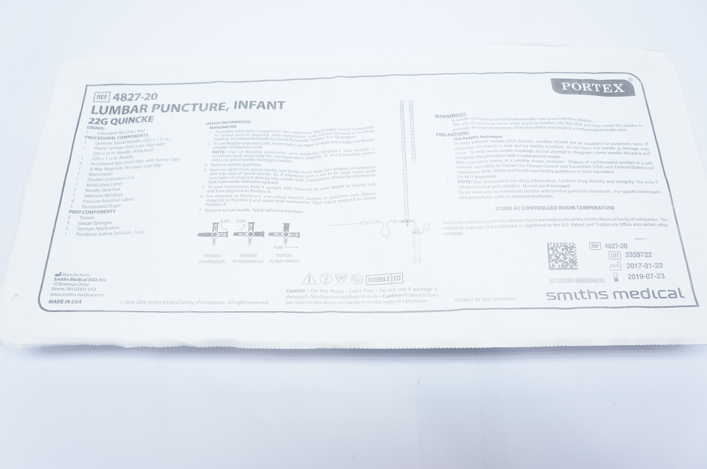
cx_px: 354
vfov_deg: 45.6
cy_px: 234
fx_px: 559
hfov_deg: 64.6
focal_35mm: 28
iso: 800
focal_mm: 19
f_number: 5.6
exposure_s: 1/50
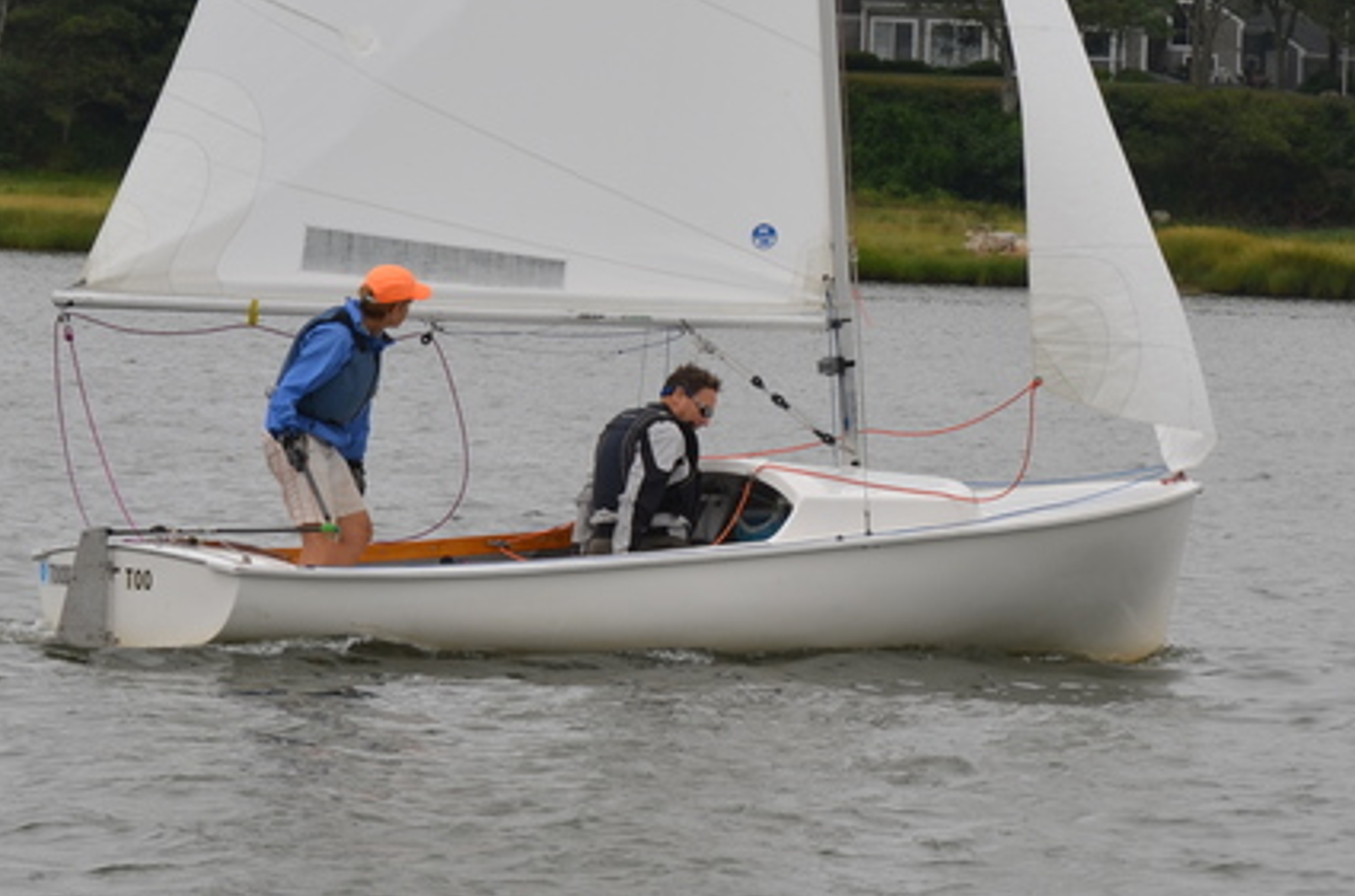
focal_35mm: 224
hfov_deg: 9.2
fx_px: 8409
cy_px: 45
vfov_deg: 6.1
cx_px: 679
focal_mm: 62
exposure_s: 1/250
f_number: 9
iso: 100
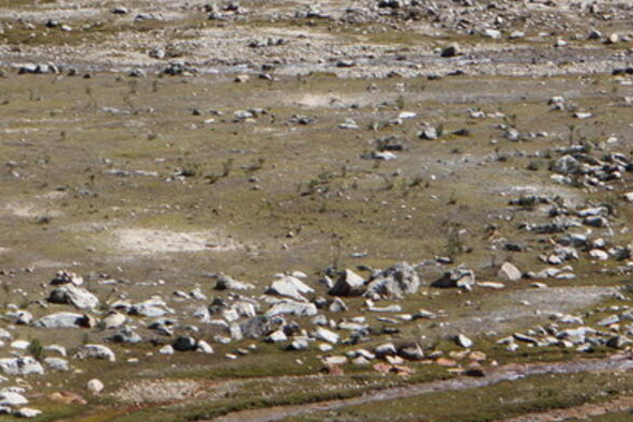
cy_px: -59
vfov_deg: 3.0
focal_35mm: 460
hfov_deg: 4.5
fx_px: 8088
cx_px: 362
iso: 100
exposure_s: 1/250
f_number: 7.1
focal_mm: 113.8
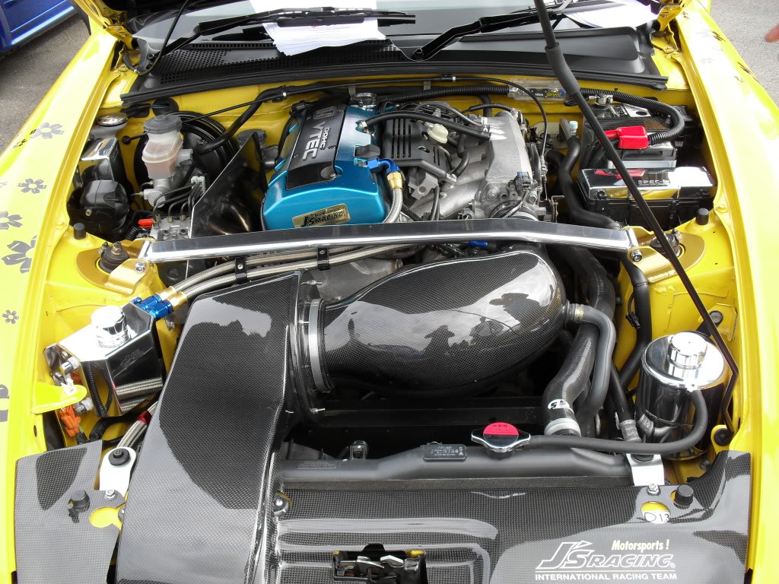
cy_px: 292
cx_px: 390
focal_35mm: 35
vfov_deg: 40.7
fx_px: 788
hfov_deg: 52.6
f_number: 3.2
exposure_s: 1/250
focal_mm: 6.3
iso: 100
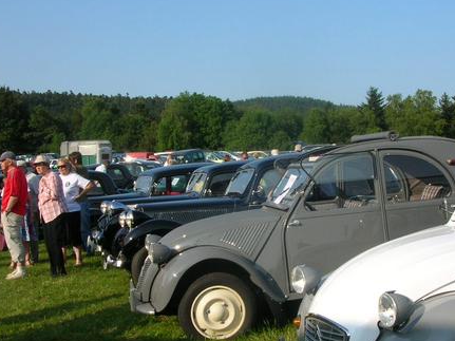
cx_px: 289
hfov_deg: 36.6
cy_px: 195
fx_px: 683
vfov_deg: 28.0
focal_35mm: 52
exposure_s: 1/253
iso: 50
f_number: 5.6
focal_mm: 5.8
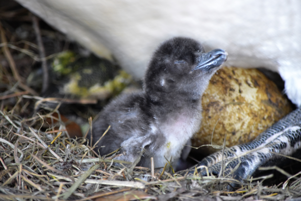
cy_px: 100
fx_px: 3511
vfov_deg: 3.3
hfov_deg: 4.9
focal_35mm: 420
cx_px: 150
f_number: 5.6
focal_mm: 280
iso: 1600
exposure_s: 1/50
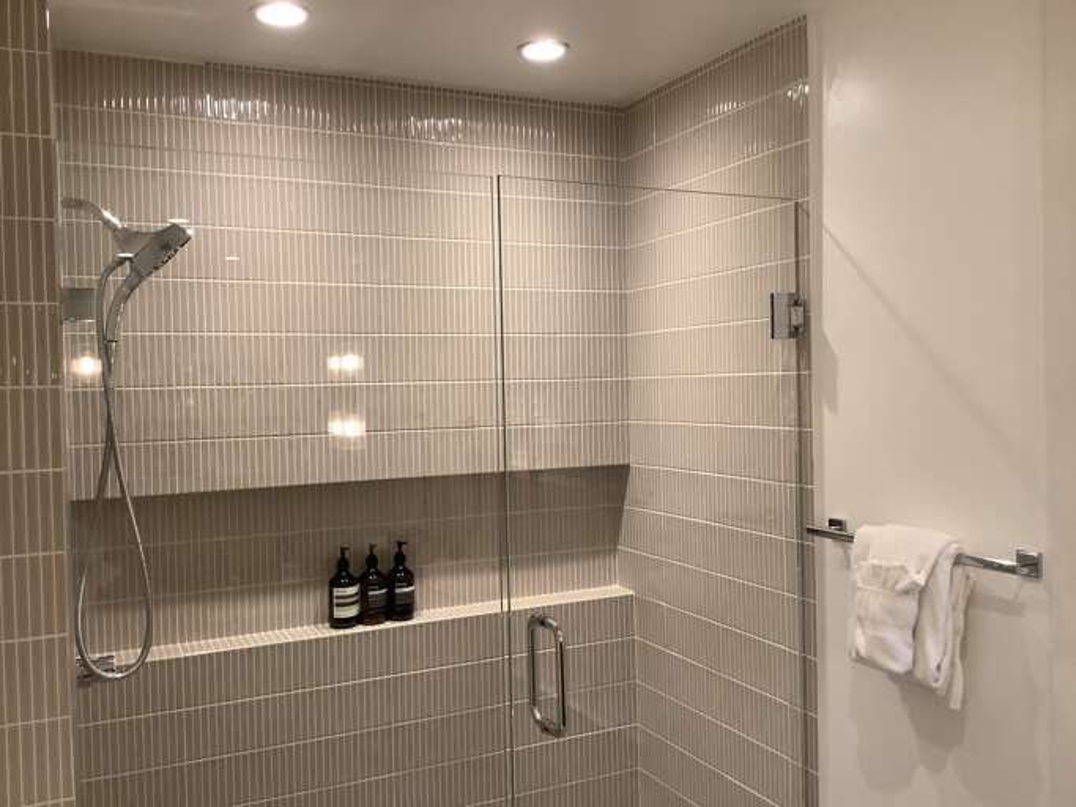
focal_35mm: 31
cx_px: 538
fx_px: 963
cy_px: 404
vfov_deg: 45.4
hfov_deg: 58.4
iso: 160
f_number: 2.4
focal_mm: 3.3
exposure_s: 1/60
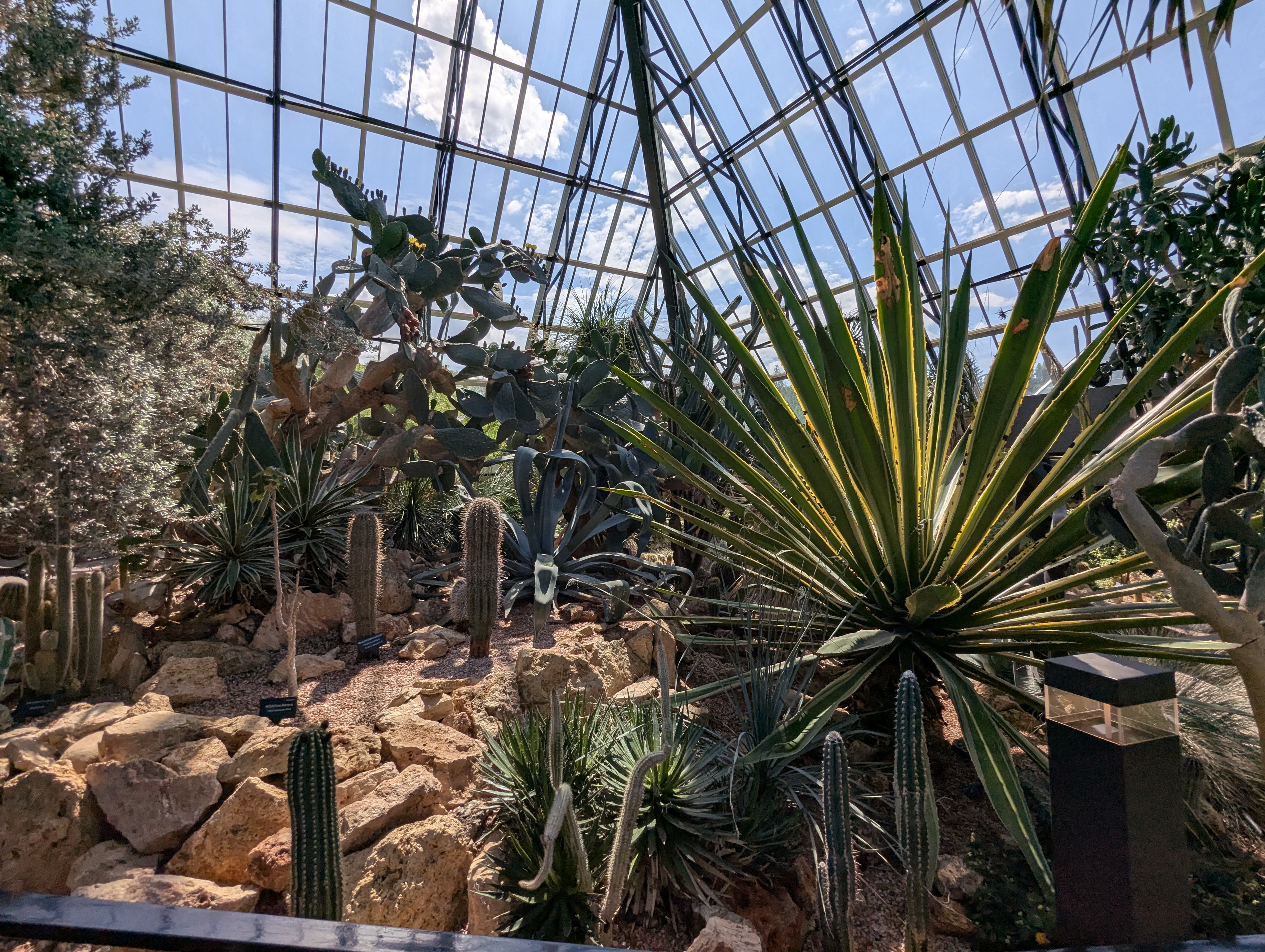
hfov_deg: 94.4
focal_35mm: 16
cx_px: 632
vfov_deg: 78.2
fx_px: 586
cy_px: 476
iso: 43
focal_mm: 2.35
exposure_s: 1/2445
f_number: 2.2
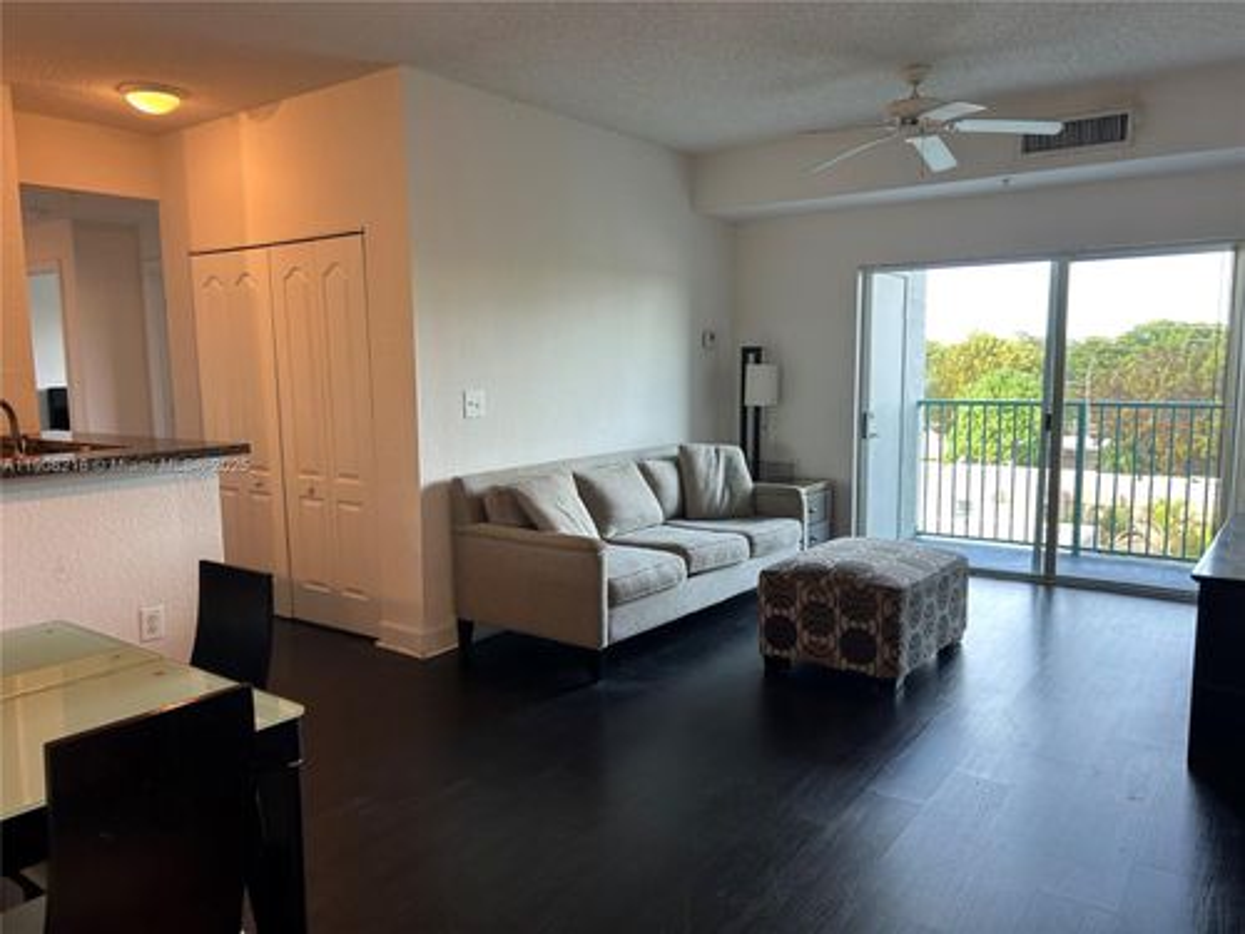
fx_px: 935
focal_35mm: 26
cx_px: 622
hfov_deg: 67.3
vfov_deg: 53.1
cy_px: 467
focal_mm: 5.7
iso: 80
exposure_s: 1/120
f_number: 1.5
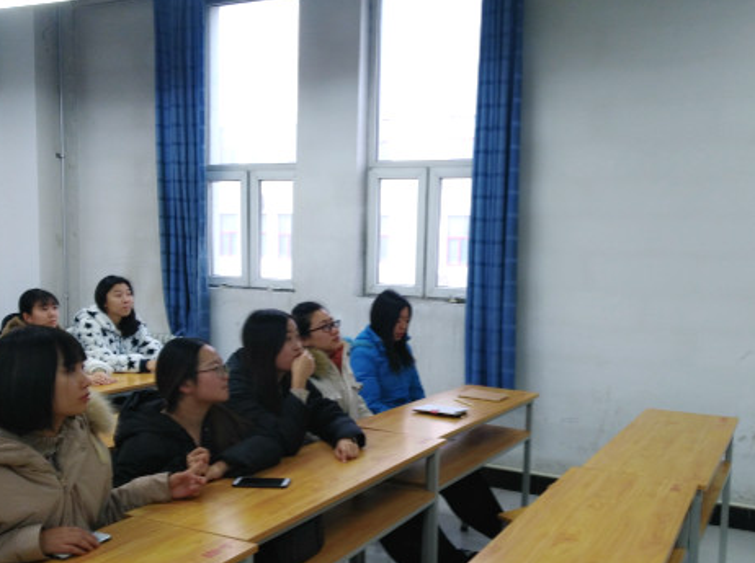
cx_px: 422
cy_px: 331
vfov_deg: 39.4
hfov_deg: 51.3
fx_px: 784
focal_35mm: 36
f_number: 2.2
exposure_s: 1/33.3
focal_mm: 3.83
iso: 205
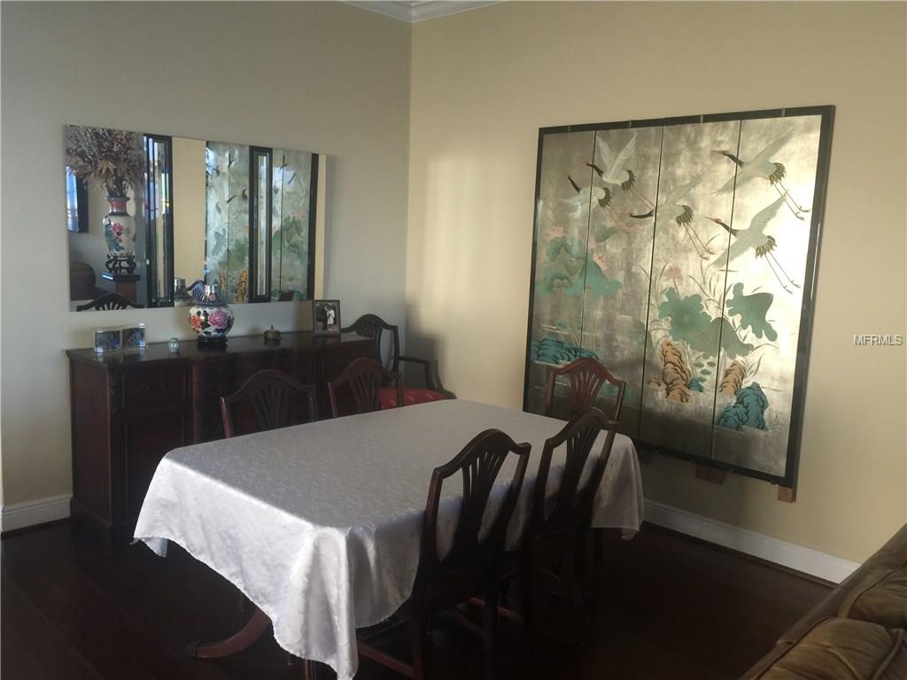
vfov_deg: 48.2
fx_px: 760
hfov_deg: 61.7
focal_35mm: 29
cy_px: 340
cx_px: 454
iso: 50
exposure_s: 1/15
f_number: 2.2
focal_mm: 4.15
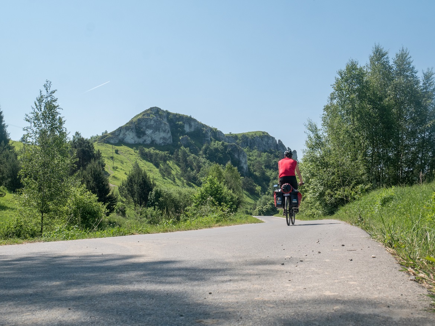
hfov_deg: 46.8
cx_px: 218
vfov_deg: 36.0
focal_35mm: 40
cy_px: 163
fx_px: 503
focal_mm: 20
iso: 200
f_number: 10
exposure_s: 1/400
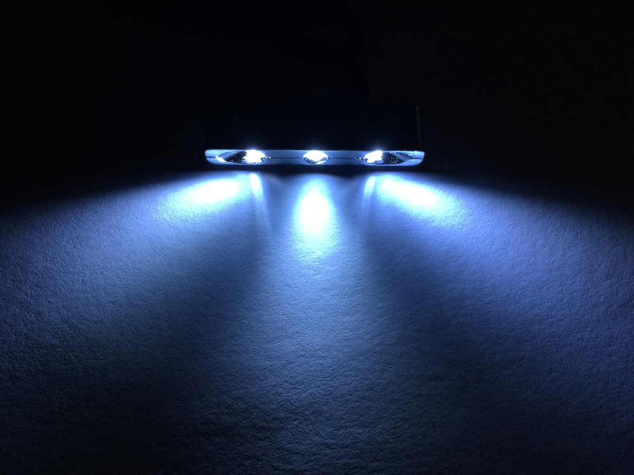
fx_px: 531
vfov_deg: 48.2
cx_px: 317
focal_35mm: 29
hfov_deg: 61.7
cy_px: 238
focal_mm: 4.15
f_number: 2.2
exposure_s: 1/15
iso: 32
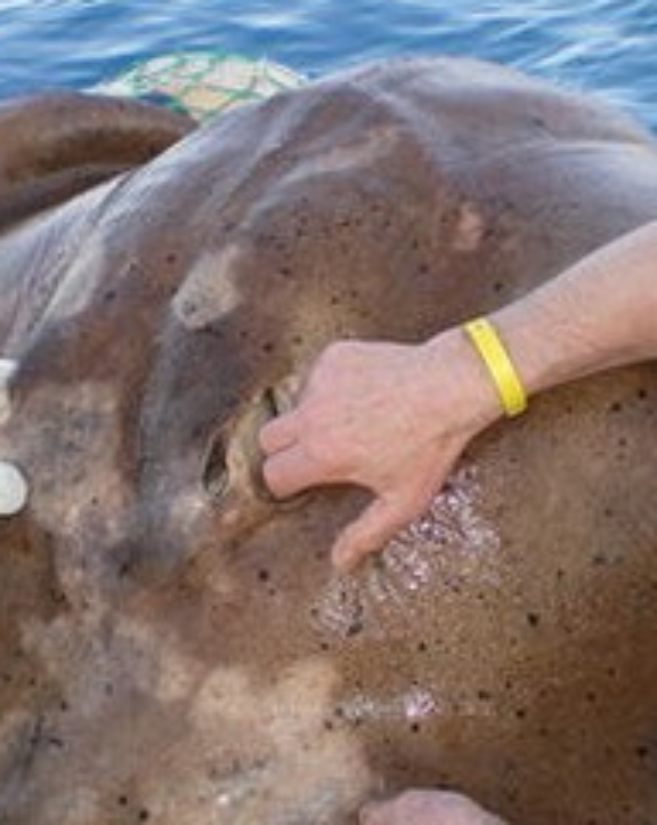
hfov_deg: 16.6
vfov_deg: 20.8
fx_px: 2242
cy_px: 373
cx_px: 428
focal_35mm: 92
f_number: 4.6
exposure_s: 1/100
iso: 50
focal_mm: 6.3
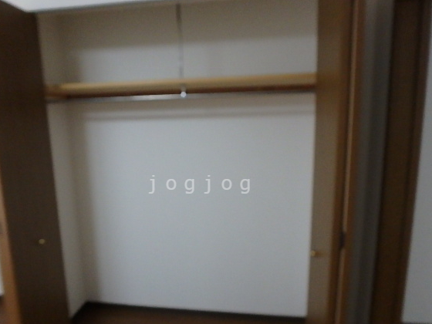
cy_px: 184
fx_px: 300
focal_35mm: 24
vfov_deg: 56.6
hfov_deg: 71.5
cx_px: 201
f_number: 3.5
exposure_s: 1/125
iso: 800
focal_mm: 3.7
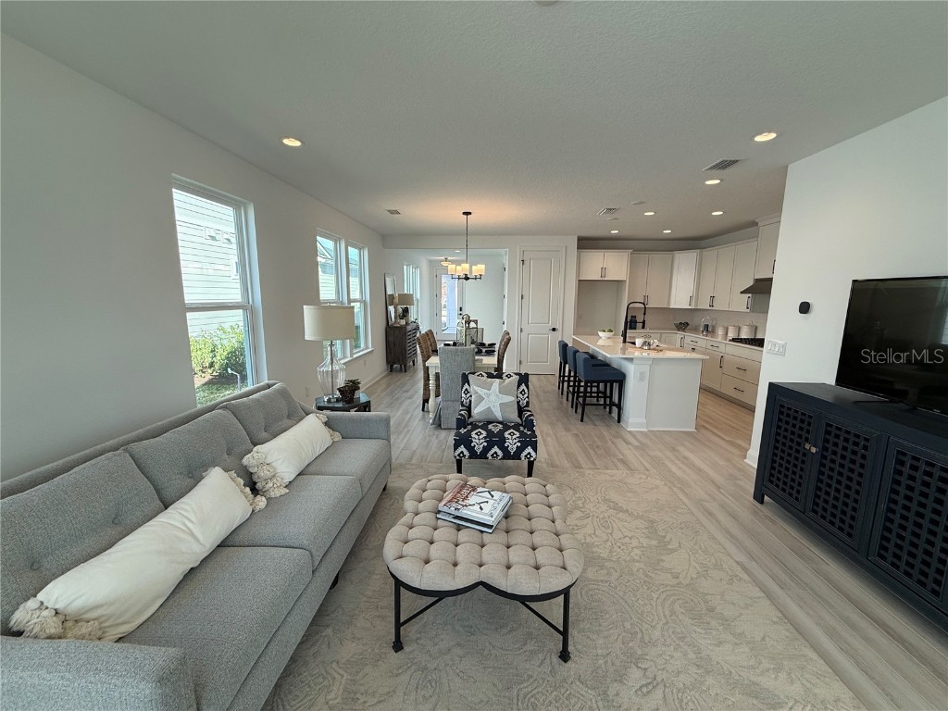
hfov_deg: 102.1
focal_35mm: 14
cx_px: 474
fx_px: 383
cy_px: 356
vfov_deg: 85.7
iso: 64
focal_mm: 2.22
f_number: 2.2
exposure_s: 1/148
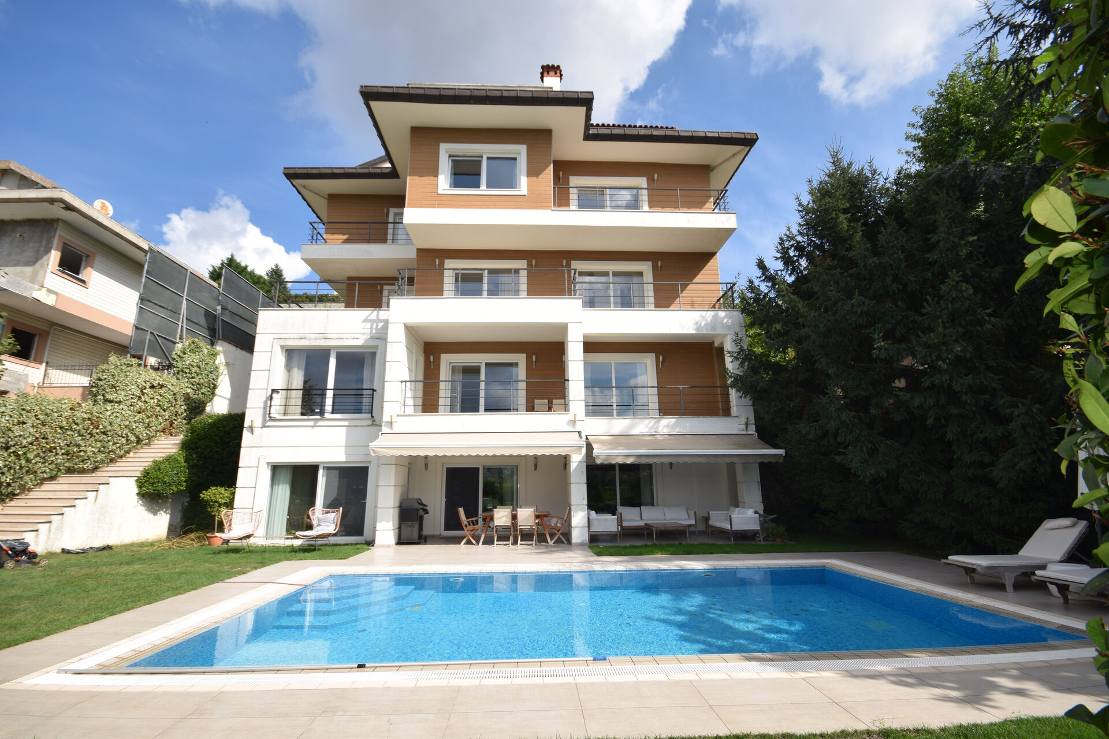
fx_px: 462
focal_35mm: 15
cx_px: 554
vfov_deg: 77.3
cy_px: 370
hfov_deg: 100.4
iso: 100
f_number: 9
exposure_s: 1/200
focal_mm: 10
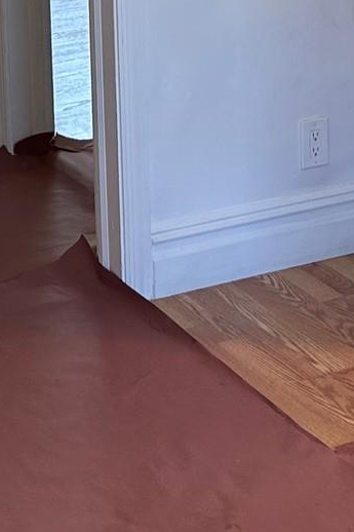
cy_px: -59
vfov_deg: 18.4
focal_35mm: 107
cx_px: 69
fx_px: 1579
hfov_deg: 12.7
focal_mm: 5.7
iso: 80
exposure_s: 1/120
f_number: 1.5
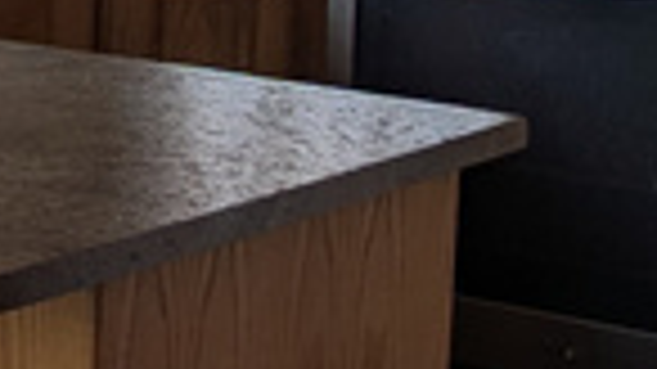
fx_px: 3187
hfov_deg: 10.9
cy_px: 117
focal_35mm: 183
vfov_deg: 6.6
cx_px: -585
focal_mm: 6.81
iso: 39
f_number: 1.85
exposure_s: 1/208
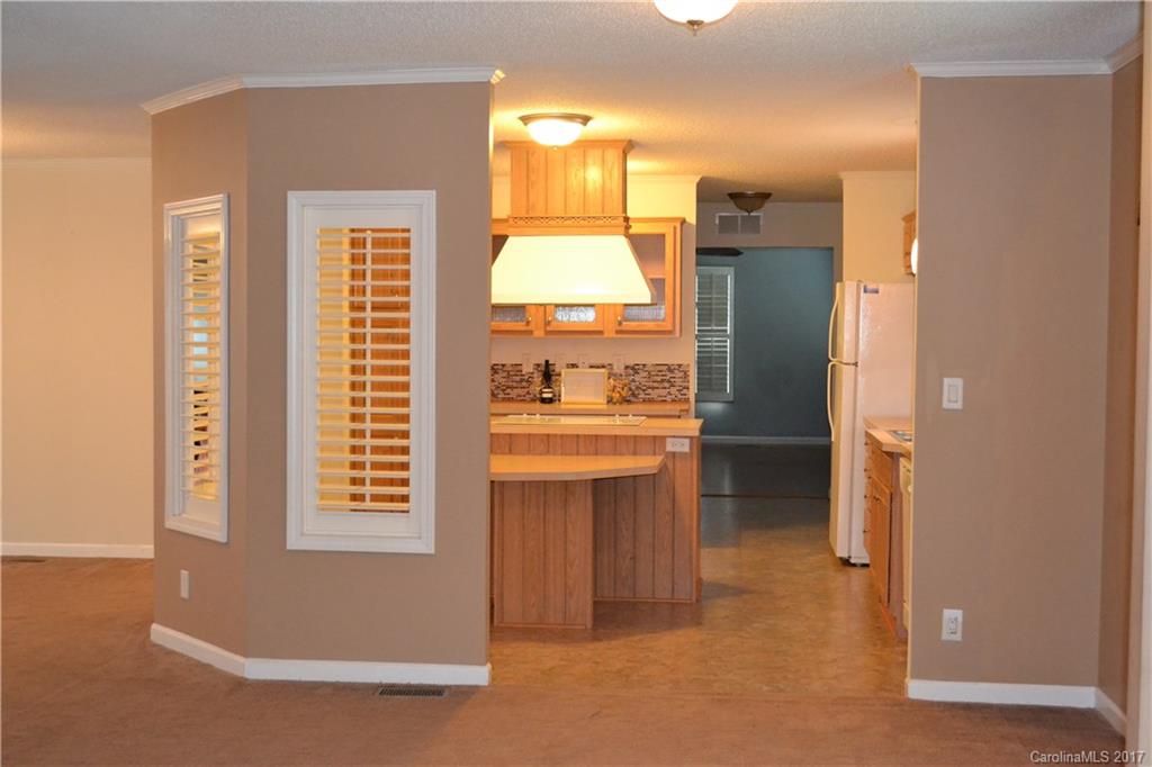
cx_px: 576
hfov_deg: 43.6
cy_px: 384
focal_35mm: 45
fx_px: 1439
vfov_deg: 29.8
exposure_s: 1/60
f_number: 4.5
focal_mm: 30
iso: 3200
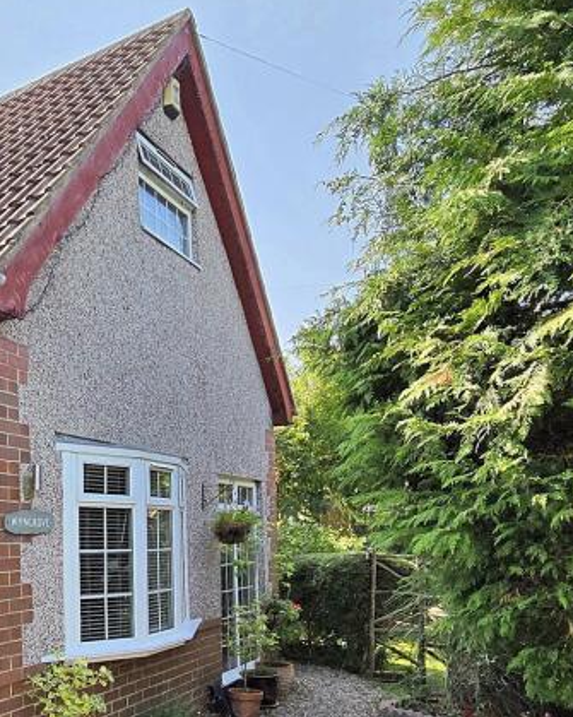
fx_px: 657
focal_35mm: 31
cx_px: 14
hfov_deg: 41.6
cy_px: 500
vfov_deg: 55.5
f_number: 2.2
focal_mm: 2.2
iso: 50
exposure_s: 1/1429
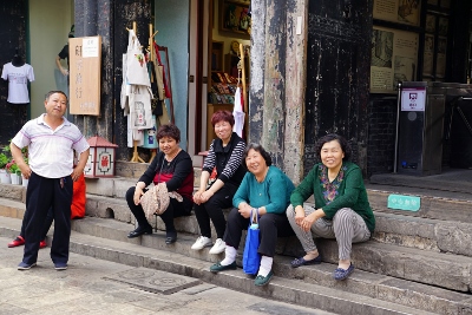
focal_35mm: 52
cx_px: 236
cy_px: 158
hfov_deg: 37.8
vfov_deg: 25.8
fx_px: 689
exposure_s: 1/80
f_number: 5.6
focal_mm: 35
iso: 100
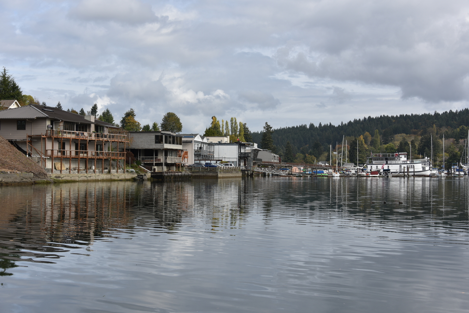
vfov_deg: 23.4
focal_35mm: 58
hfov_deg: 34.5
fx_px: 756
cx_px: 234
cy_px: 156
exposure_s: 1/250
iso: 100
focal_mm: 58
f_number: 8
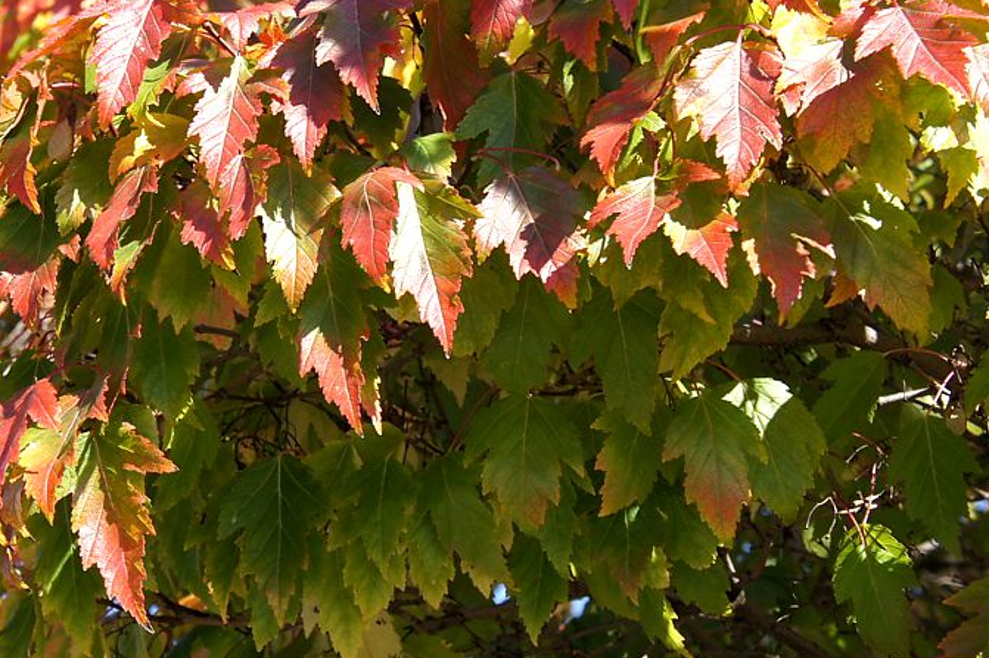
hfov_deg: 19.4
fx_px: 2827
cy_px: 332
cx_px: 65
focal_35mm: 103
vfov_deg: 13.3
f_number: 7.1
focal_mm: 36
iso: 200
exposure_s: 1/160
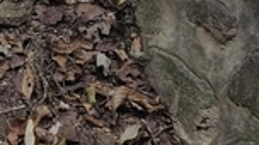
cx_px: -150
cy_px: -226
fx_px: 850
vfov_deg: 8.7
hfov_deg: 15.7
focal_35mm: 124
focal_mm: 5.54
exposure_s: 1/180
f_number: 1.8
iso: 64
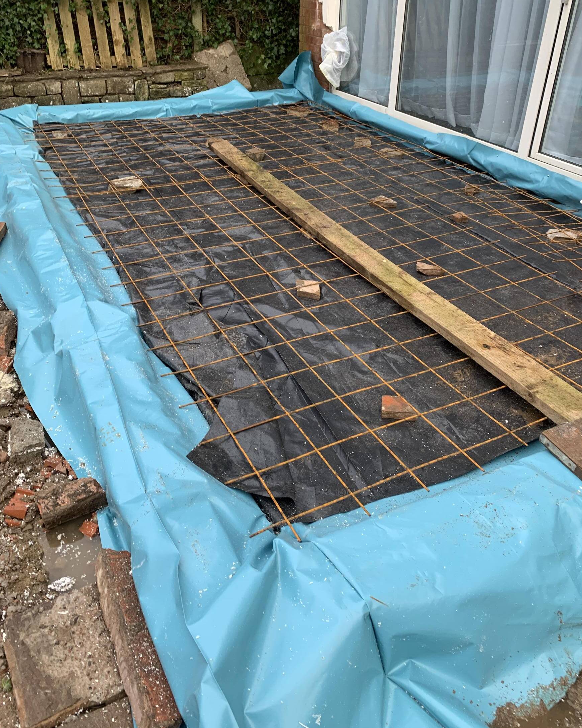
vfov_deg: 62.1
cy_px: 336
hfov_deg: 51.5
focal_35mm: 28
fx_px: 603
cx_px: 288
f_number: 1.8
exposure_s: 1/121
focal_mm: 4.25
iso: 80
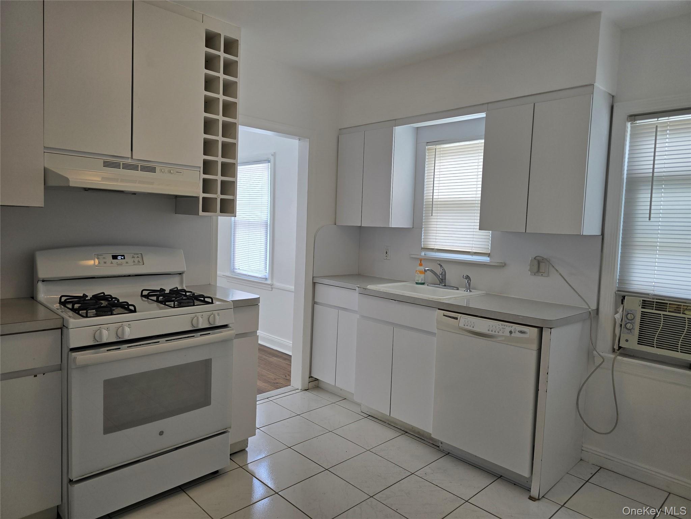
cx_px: 346
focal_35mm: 23
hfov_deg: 73.9
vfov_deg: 58.9
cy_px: 260
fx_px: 459
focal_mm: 6.3
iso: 80
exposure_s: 1/120
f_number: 1.7
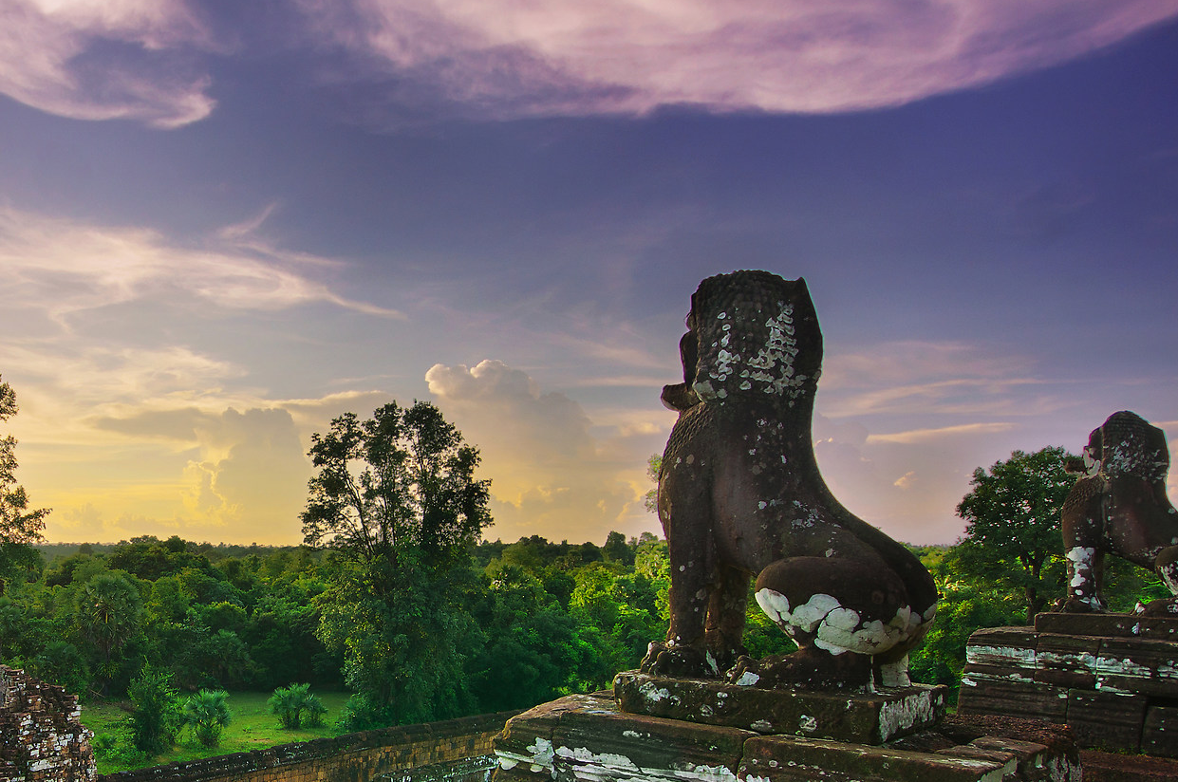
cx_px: 243
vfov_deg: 43.2
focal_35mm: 29
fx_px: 948
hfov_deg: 59.0
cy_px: 600
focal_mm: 10
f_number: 5.6
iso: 100
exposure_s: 1/30
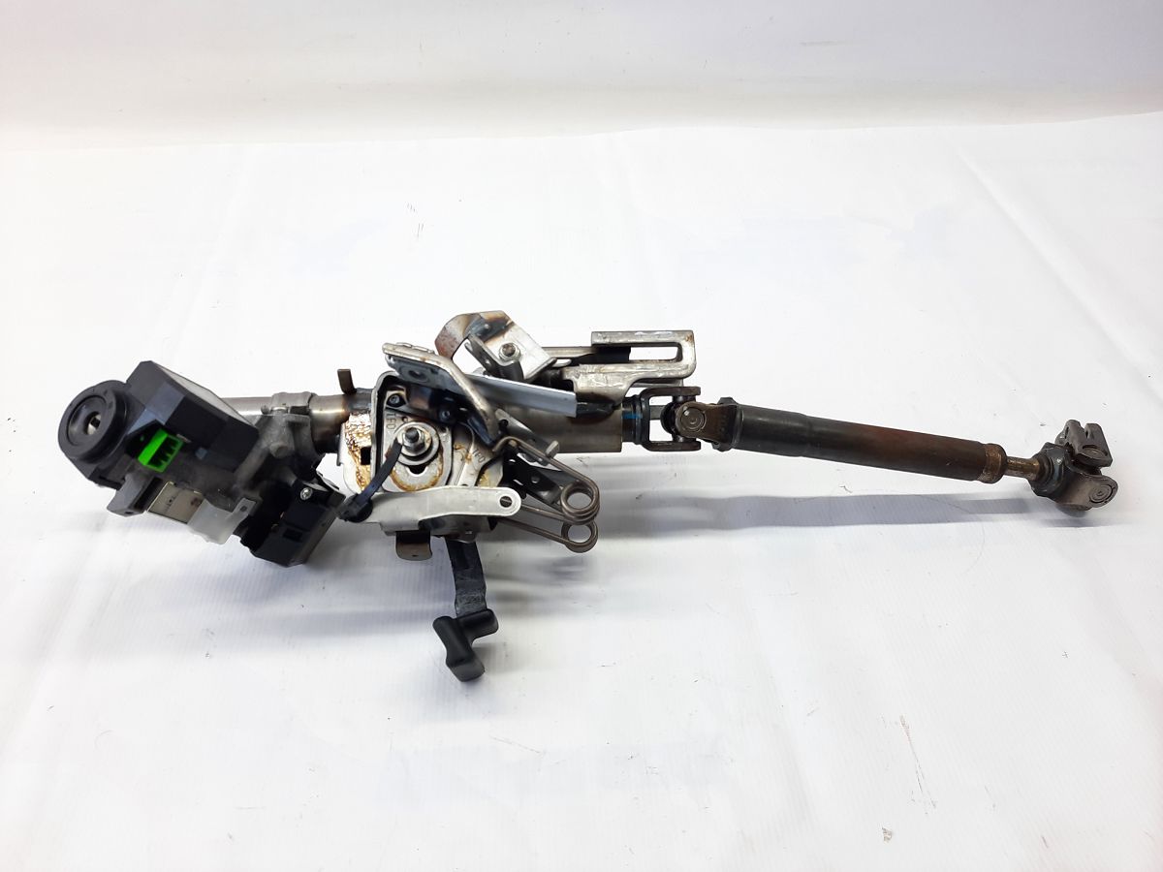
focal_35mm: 25
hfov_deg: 69.4
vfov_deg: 54.9
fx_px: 840
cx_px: 582
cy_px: 436
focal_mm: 4.6
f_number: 2
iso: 64
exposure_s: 1/50
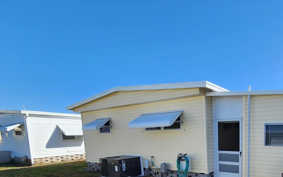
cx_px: 222
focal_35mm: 22
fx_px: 170
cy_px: 157
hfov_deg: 72.3
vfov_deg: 49.5
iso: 50
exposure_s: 1/1453
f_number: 2.2
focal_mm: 2.2
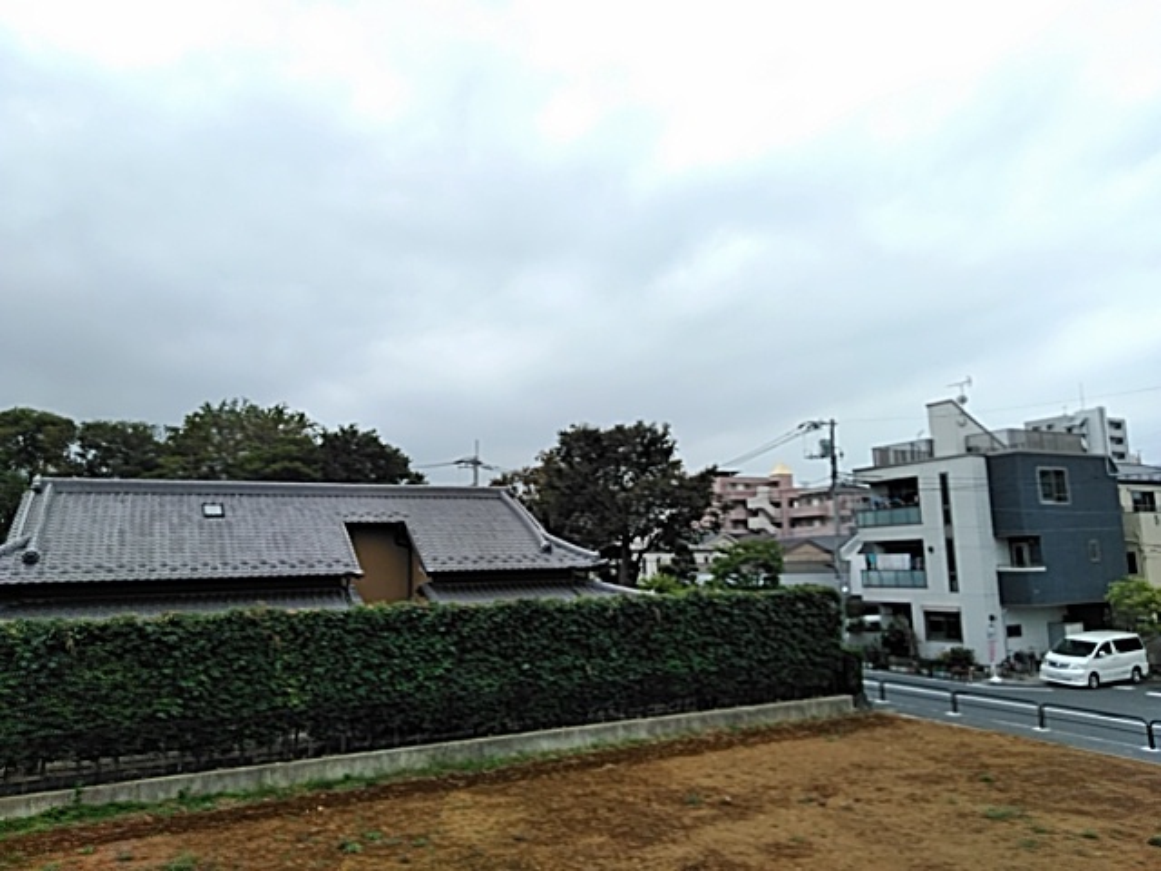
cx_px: 580
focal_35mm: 27
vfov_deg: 51.4
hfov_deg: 65.3
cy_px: 436
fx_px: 906
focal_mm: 3.46
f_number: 2.2
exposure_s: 1/575
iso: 60
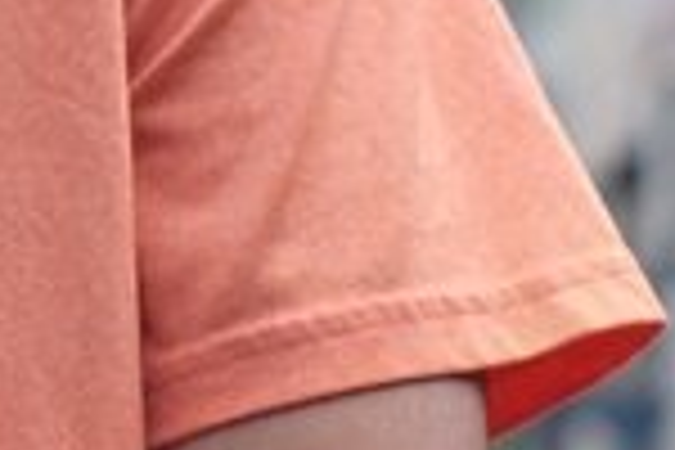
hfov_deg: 5.1
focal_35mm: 382
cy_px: -652
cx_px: -1404
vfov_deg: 3.5
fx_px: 7162
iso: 400
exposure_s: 1/125
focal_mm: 35
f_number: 2.5
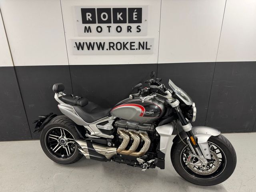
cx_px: 128
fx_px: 177
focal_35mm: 24
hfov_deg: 71.6
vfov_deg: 56.8
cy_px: 96
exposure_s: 1/100
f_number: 1.78
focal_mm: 6.76
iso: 200
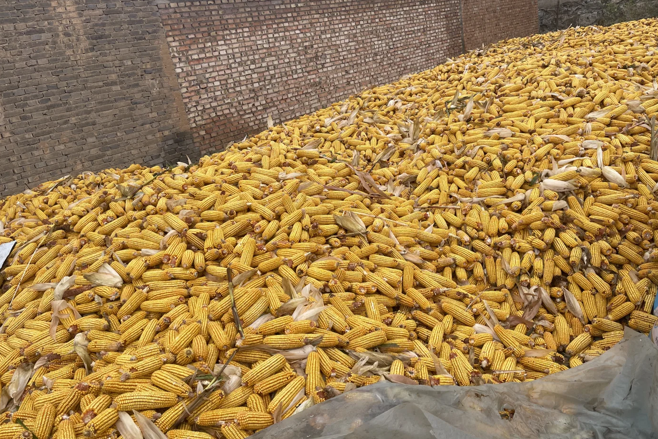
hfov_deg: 67.4
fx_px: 494
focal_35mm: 27
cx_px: 331
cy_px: 225
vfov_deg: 47.9
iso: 32
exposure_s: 1/638
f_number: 1.6
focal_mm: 5.1
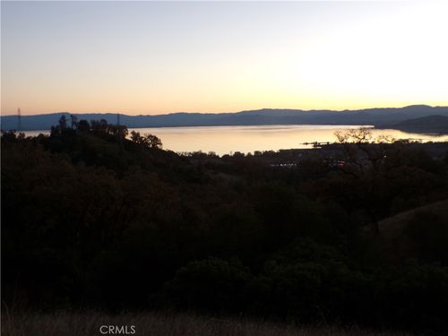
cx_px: 224
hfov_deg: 44.8
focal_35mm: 42
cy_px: 168
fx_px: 544
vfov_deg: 34.3
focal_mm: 7.6
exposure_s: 1/27
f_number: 3.4
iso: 200
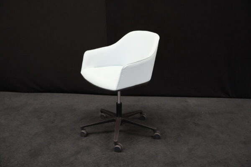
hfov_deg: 48.5
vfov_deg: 33.4
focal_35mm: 40
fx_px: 279
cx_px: 126
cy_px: 84
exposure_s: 1/160
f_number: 4
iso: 8000
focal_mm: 40
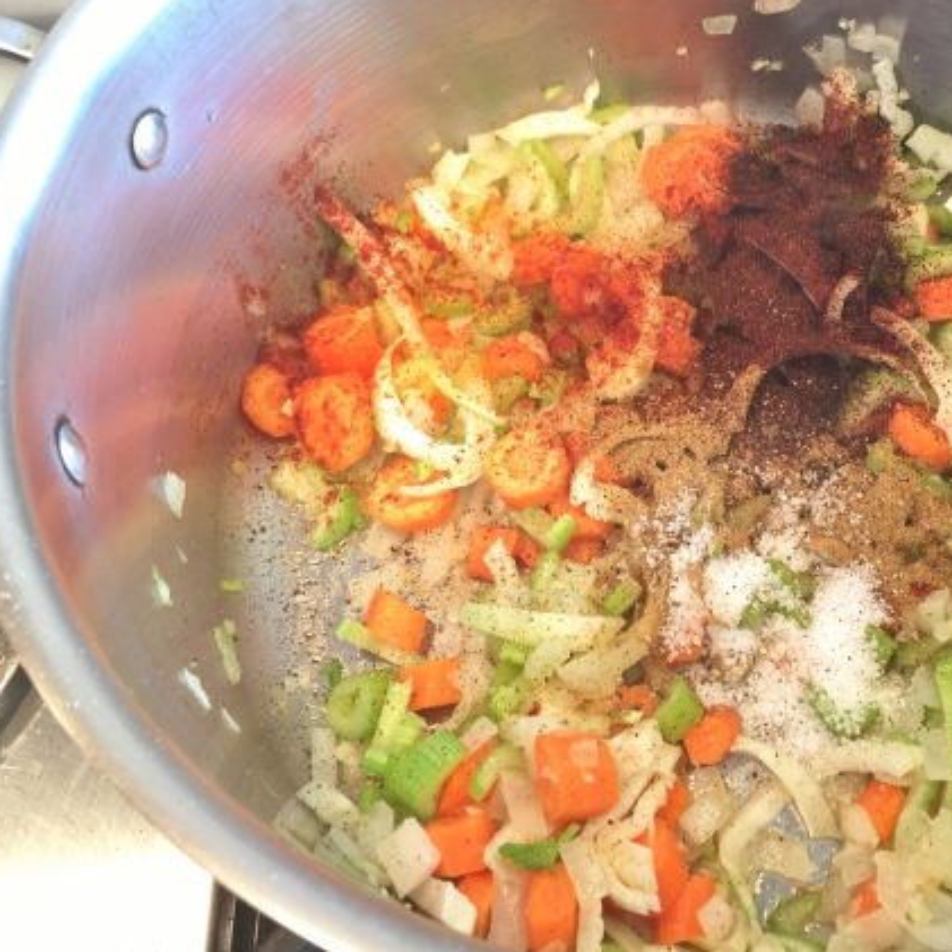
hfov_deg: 41.8
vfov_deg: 42.7
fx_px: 1213
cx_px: 694
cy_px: 414
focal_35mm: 39
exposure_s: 1/15
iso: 40
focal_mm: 4.15
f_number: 2.2
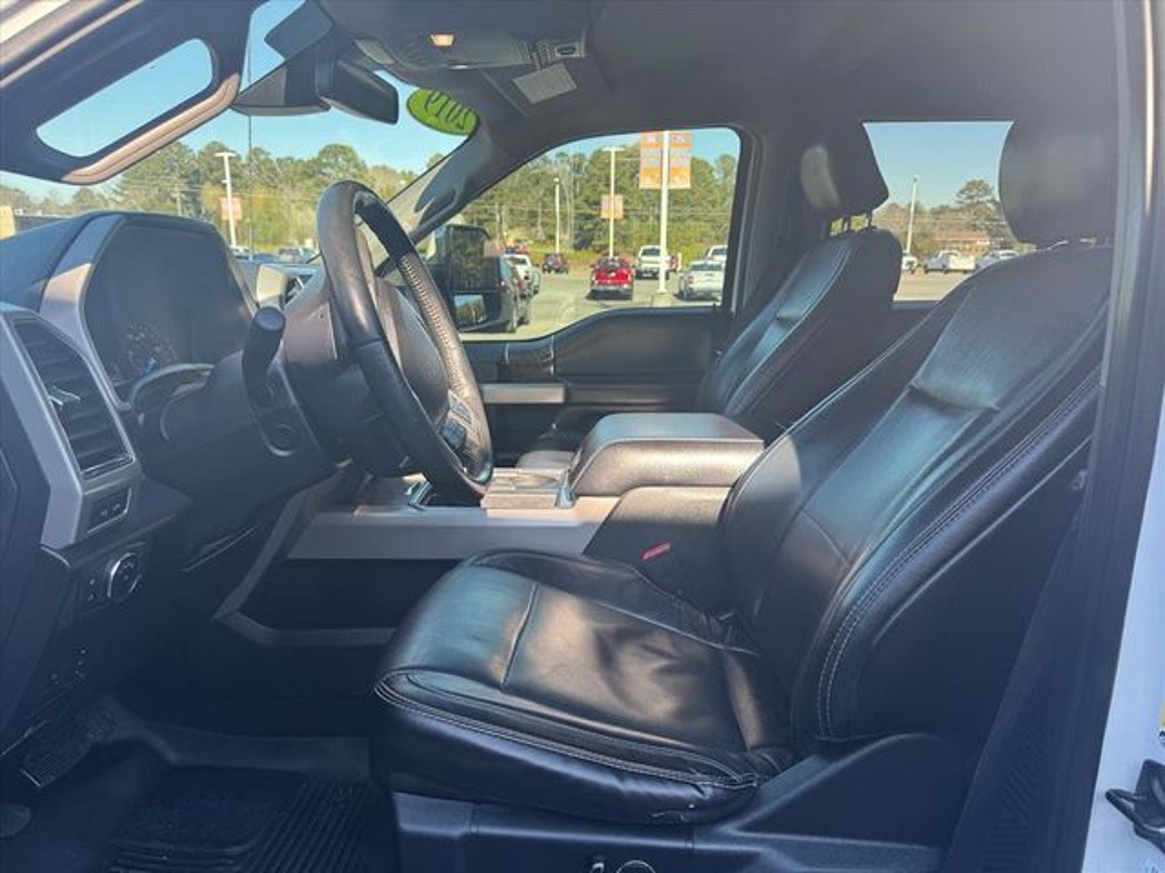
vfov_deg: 56.8
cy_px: 436
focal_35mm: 24
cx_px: 582
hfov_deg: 71.6
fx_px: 808
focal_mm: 6.76
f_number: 1.78
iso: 80
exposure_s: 1/390
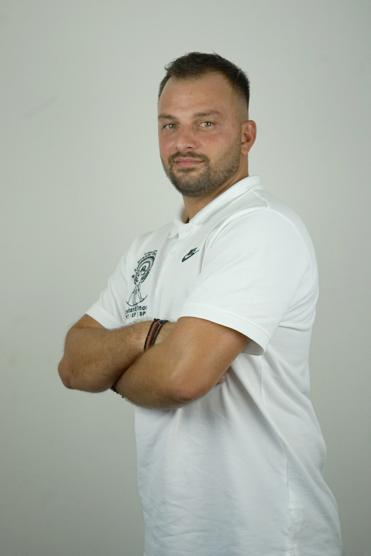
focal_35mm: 72
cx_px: 186
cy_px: 278
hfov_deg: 18.9
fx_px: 1113
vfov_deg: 28.1
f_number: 5.6
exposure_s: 1/2000
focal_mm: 72
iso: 3200
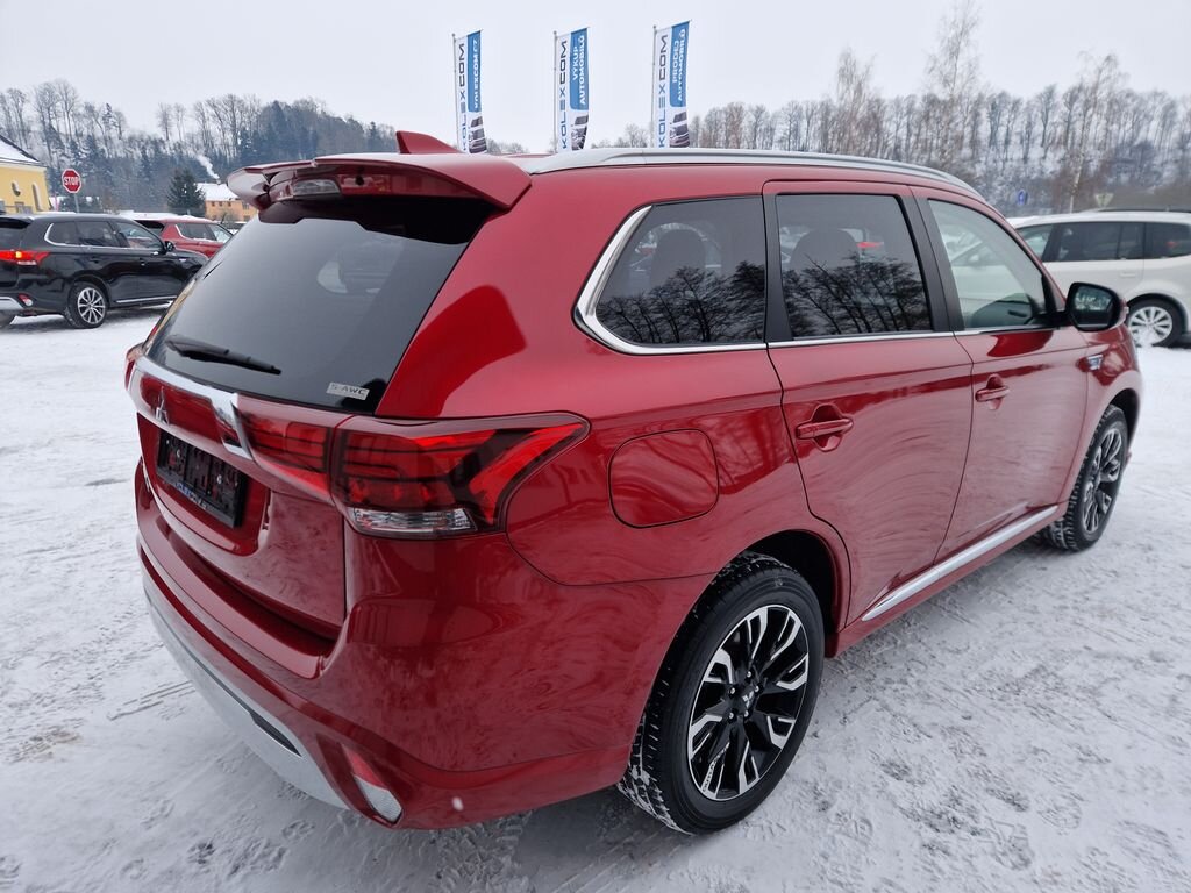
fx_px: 791
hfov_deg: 73.9
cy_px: 446
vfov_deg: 58.9
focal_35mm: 23
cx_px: 596
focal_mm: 5.4
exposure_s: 1/180
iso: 50
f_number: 1.8
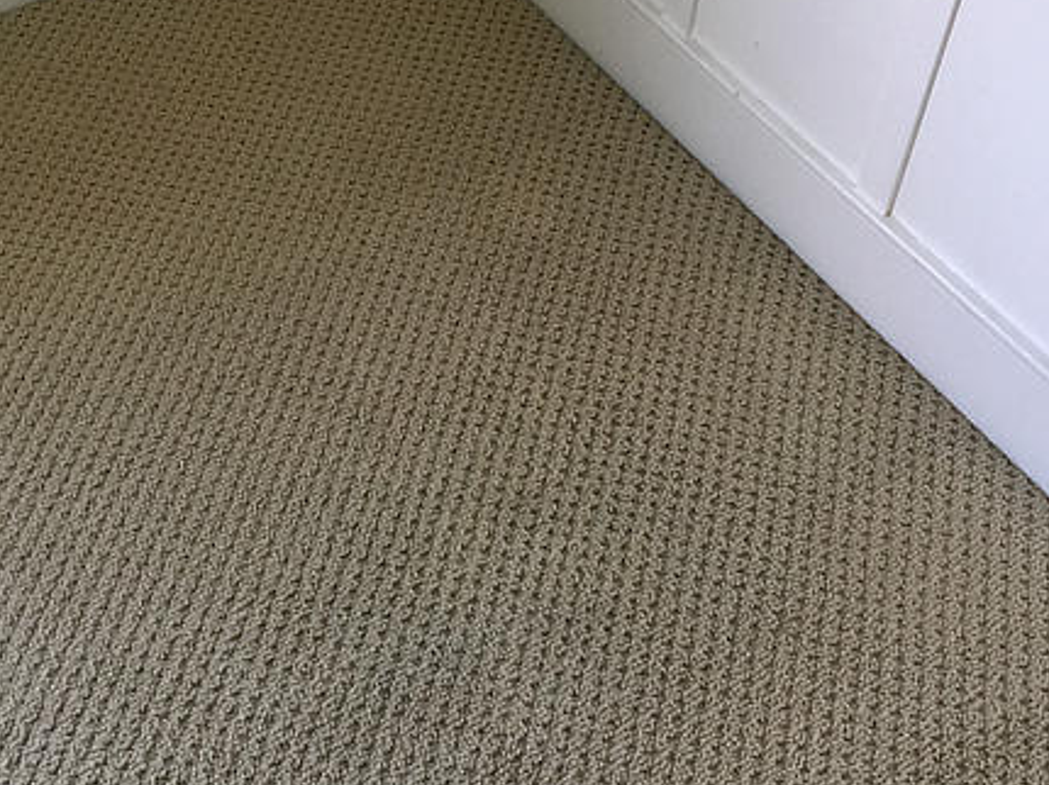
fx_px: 1635
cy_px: 305
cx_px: 349
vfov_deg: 26.9
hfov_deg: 35.2
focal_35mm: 54
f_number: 2.2
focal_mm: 4.2
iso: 40
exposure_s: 1/15
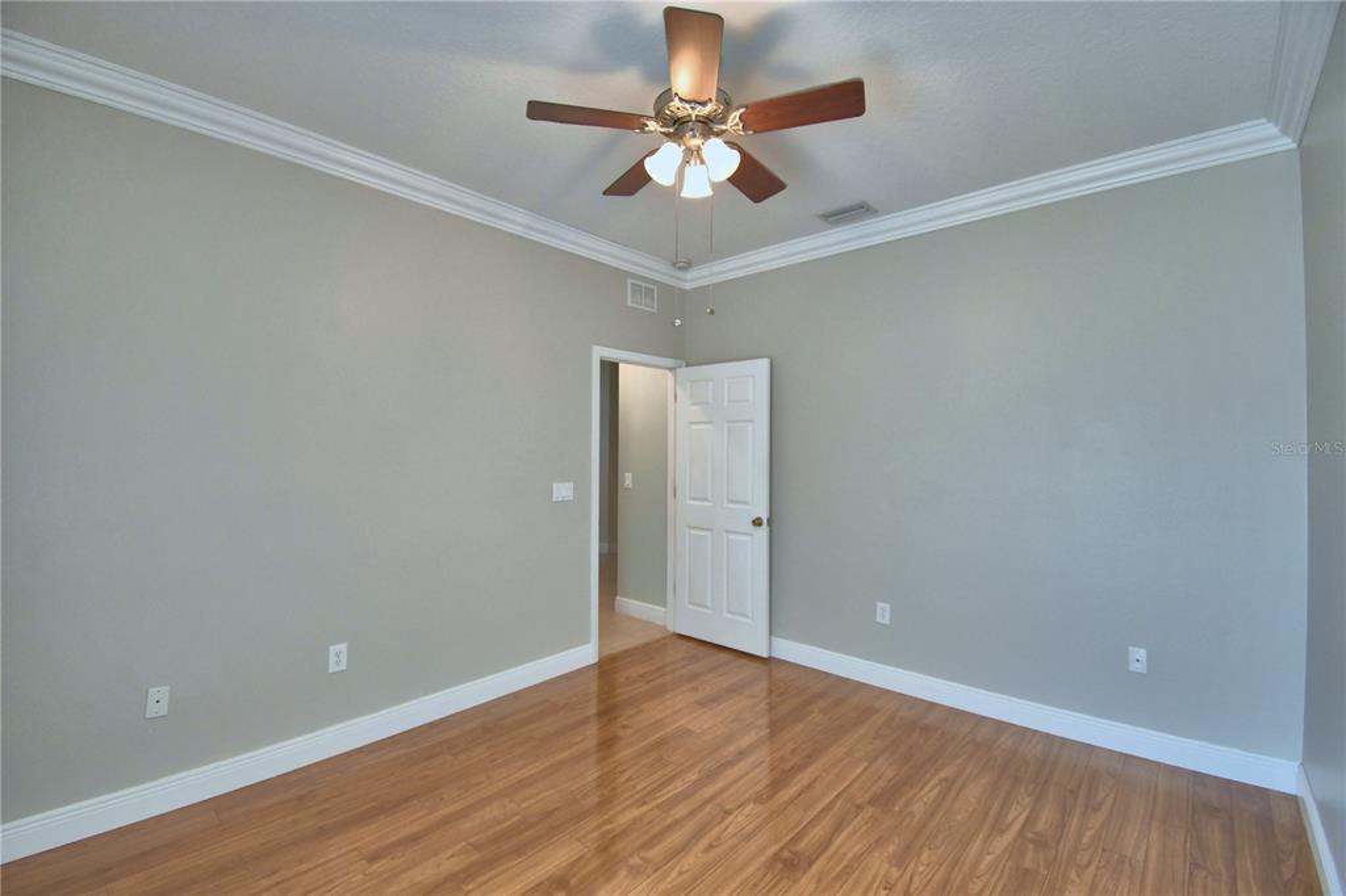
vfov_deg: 77.3
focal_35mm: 15
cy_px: 448
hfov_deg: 100.4
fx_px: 561
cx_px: 673
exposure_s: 1/80
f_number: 4.5
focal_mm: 10
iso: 400
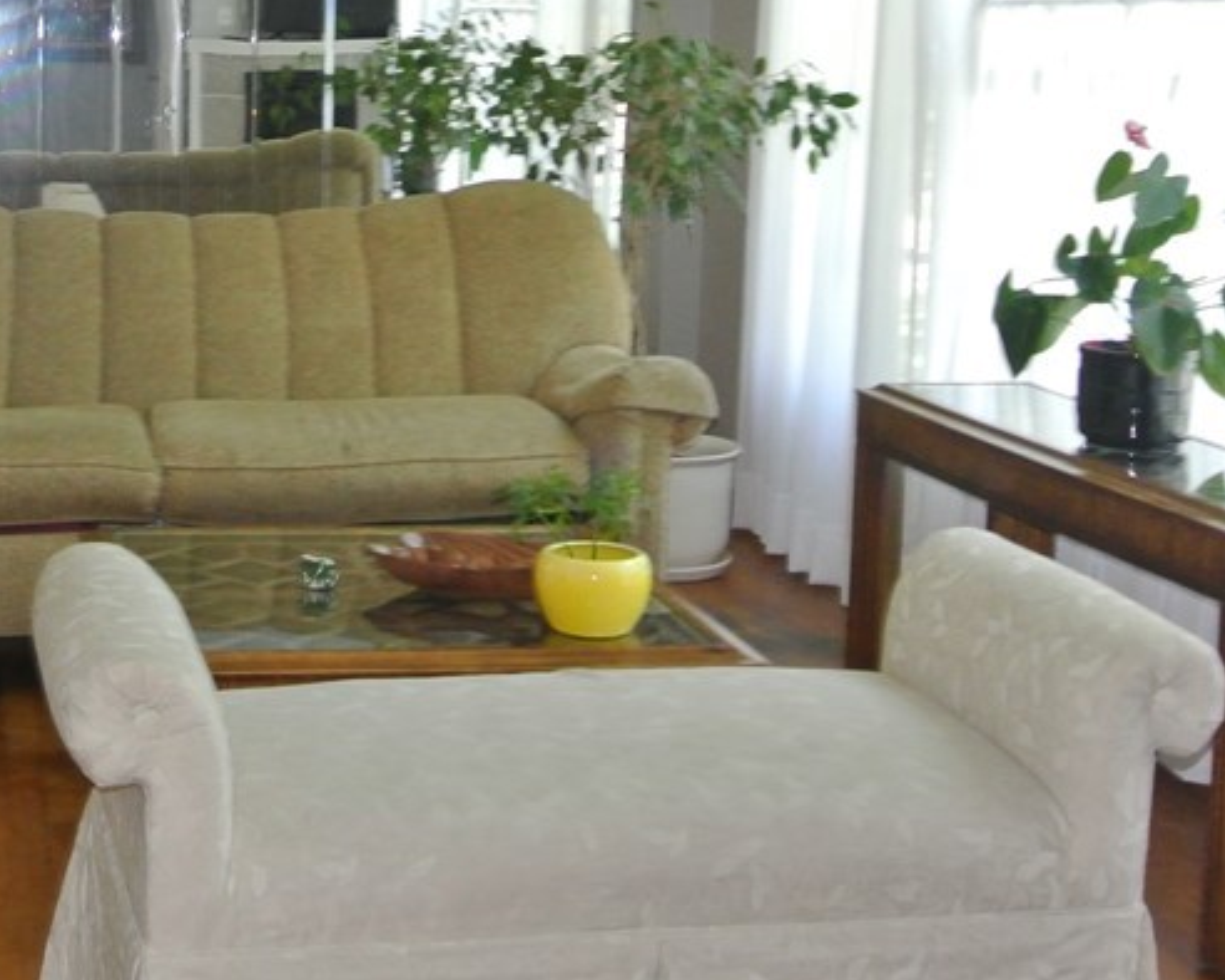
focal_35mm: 62
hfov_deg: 29.8
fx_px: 2249
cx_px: 265
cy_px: 254
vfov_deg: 24.4
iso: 800
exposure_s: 1/60
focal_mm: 11.4
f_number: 3.5
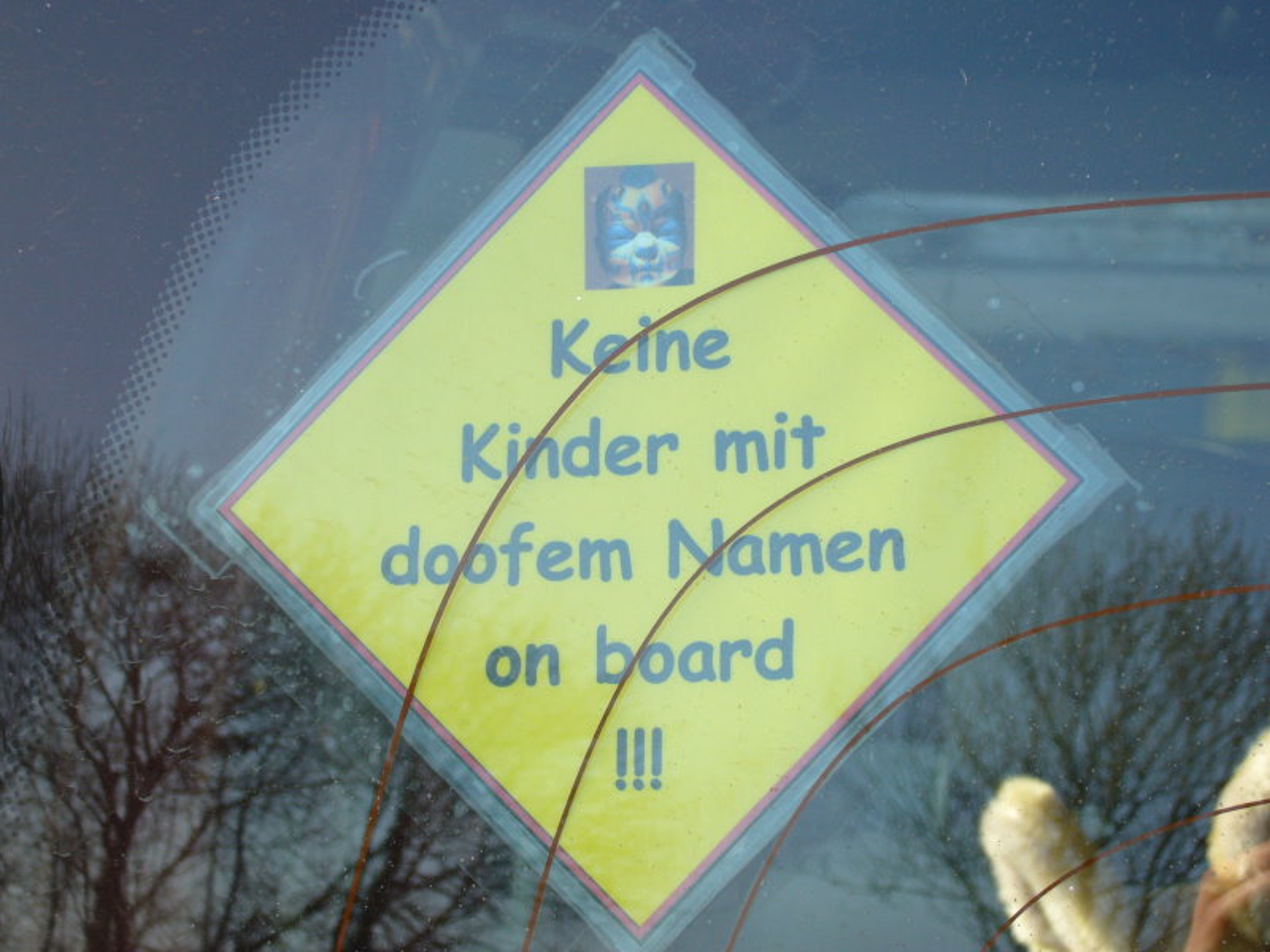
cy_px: 476
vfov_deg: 14.5
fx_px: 3742
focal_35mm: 102
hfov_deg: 19.3
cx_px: 635
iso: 80
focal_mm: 16.8
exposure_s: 1/60
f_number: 5.6
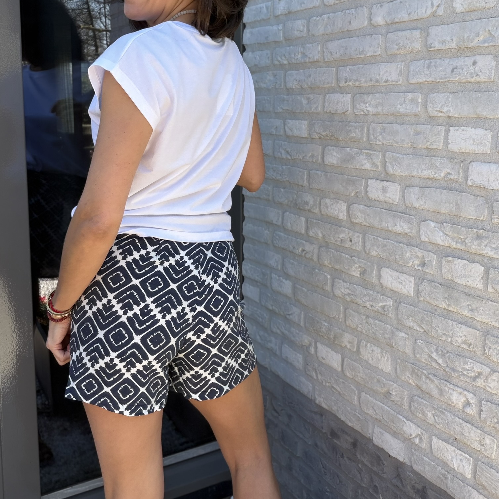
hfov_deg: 46.0
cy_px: 185
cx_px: 249
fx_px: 587
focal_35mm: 36
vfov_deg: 45.6
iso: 25
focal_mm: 2.71
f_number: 1.9
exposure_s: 1/168
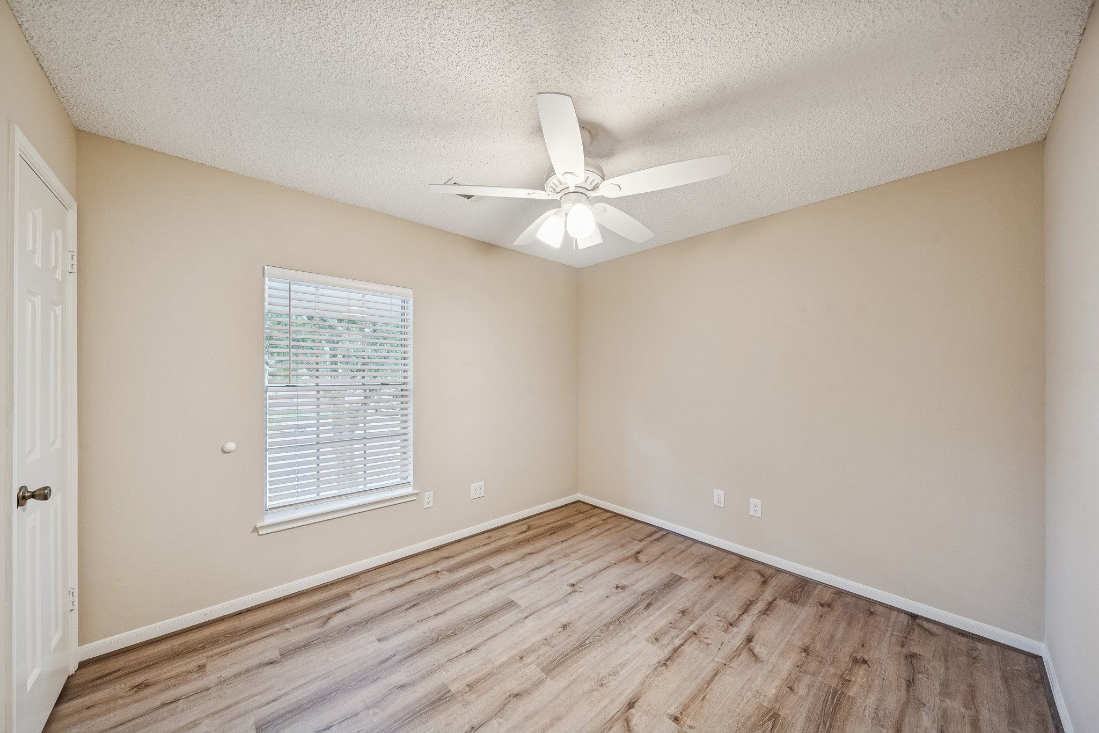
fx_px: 366
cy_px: 366
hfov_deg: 112.6
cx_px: 550
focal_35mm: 12
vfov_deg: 90.0
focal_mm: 12
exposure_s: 1/10
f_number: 8
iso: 640
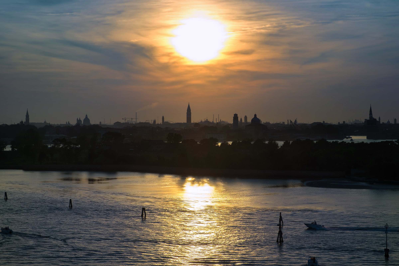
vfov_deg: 16.5
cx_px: 200
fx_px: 920
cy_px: 133
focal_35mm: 83
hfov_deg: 24.5
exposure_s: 1/400
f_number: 11
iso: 200
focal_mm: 55
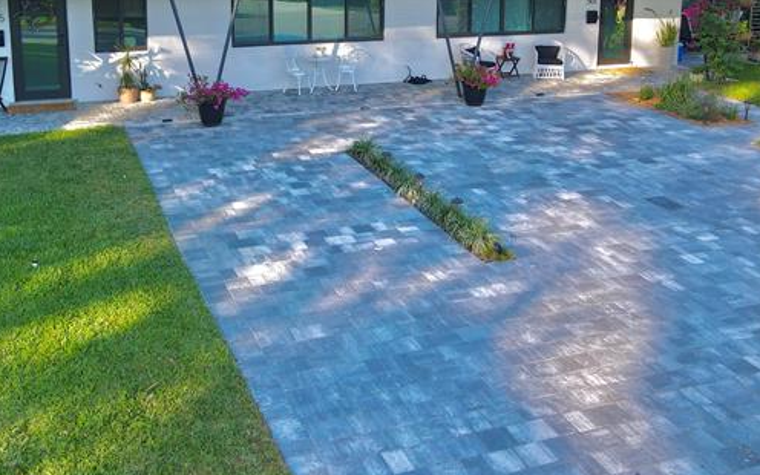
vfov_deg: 30.4
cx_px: 359
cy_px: 89
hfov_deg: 48.2
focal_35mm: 41
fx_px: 849
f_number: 2.8
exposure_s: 1/200
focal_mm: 4.5
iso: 100
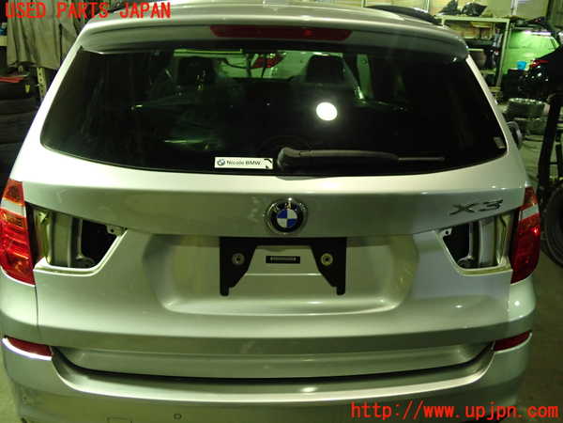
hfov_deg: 60.0
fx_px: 488
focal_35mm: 30
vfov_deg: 46.8
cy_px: 212
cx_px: 282
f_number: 2.3
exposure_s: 1/30
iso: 500
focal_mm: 5.4
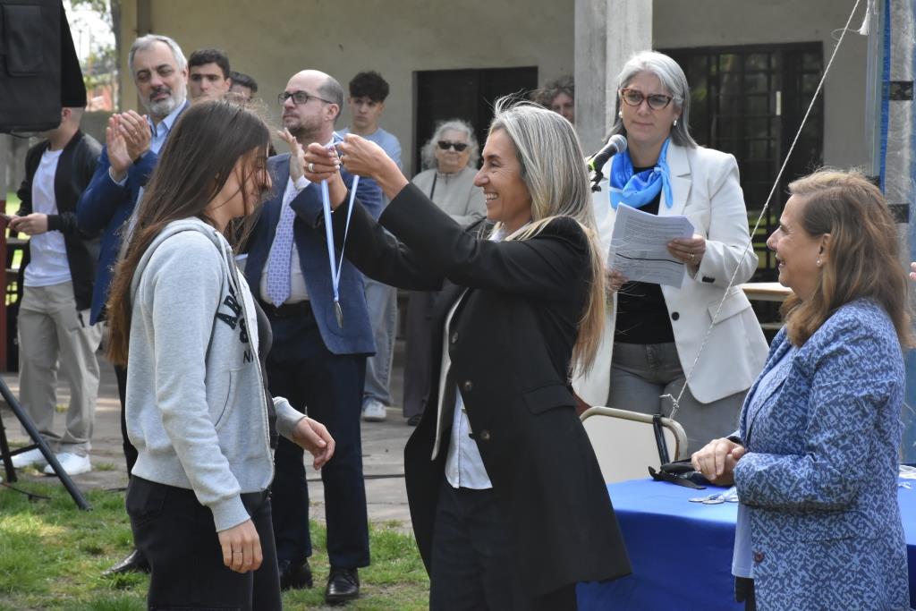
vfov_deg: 10.2
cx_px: 458
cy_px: 306
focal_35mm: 135
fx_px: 3435
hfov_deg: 15.2
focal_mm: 90
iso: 1600
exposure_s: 1/500
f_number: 11
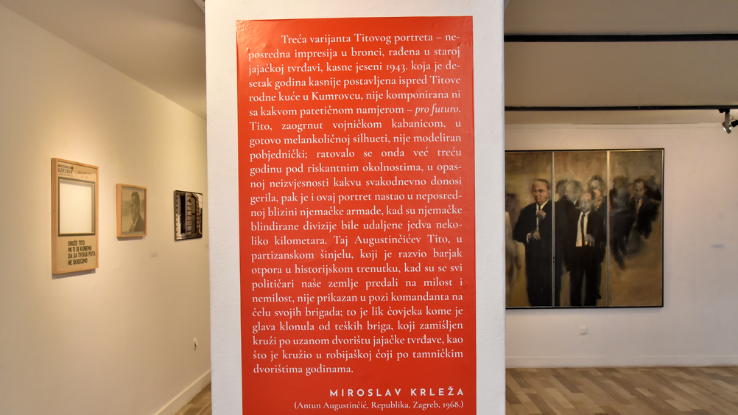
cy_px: 230
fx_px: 587
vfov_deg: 38.9
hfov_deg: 64.3
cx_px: 370
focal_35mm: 30
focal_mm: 28
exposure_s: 1/125
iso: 2000
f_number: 5.6
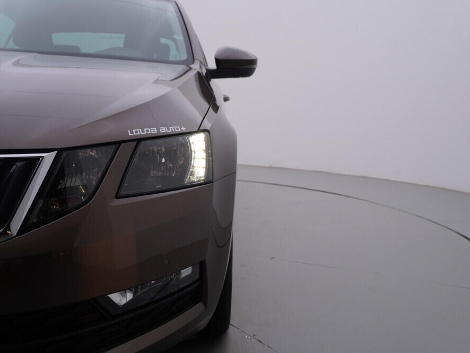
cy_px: 179
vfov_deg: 36.0
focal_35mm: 40
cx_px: 250
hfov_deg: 46.8
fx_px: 543
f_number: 4.5
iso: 125
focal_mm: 24
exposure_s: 1/100
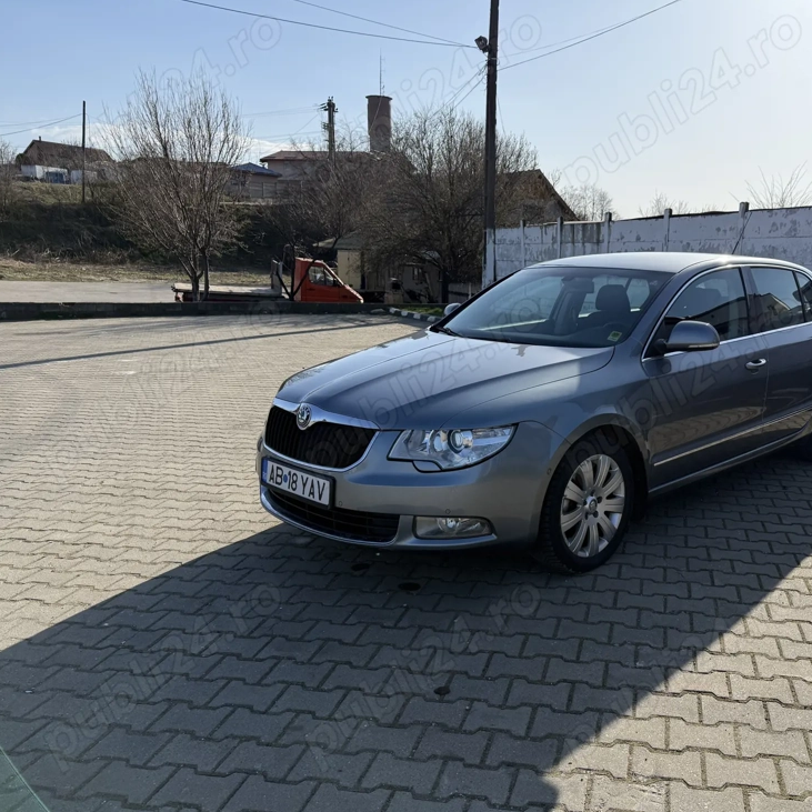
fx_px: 770
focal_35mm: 29
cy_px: 407
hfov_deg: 54.3
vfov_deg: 55.6
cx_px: 551
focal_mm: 6.76
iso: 100
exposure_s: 1/6173
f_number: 1.78
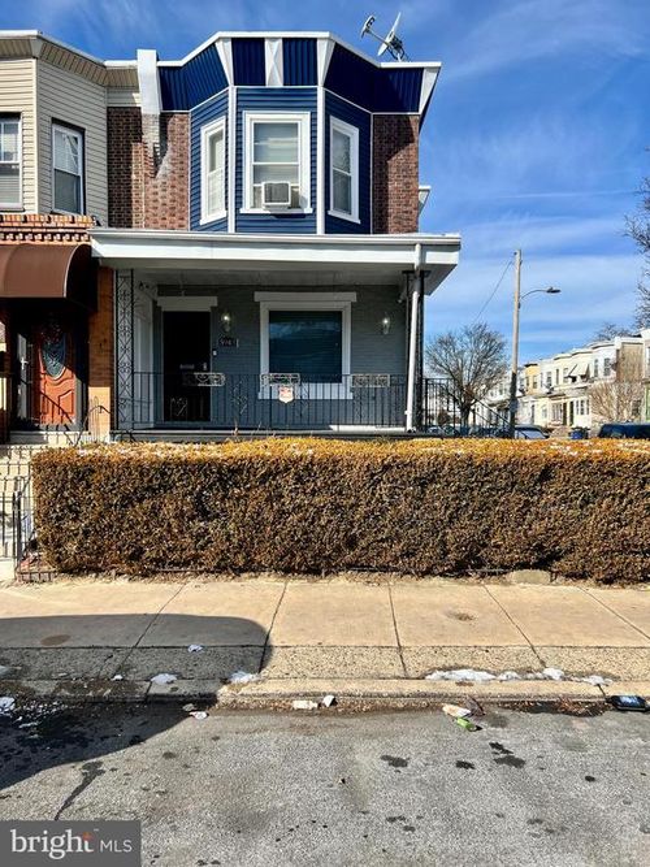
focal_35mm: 26
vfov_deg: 67.3
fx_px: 651
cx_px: 325
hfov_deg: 53.0
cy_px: 434
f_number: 1.5
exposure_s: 1/3831
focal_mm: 5.7
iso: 50
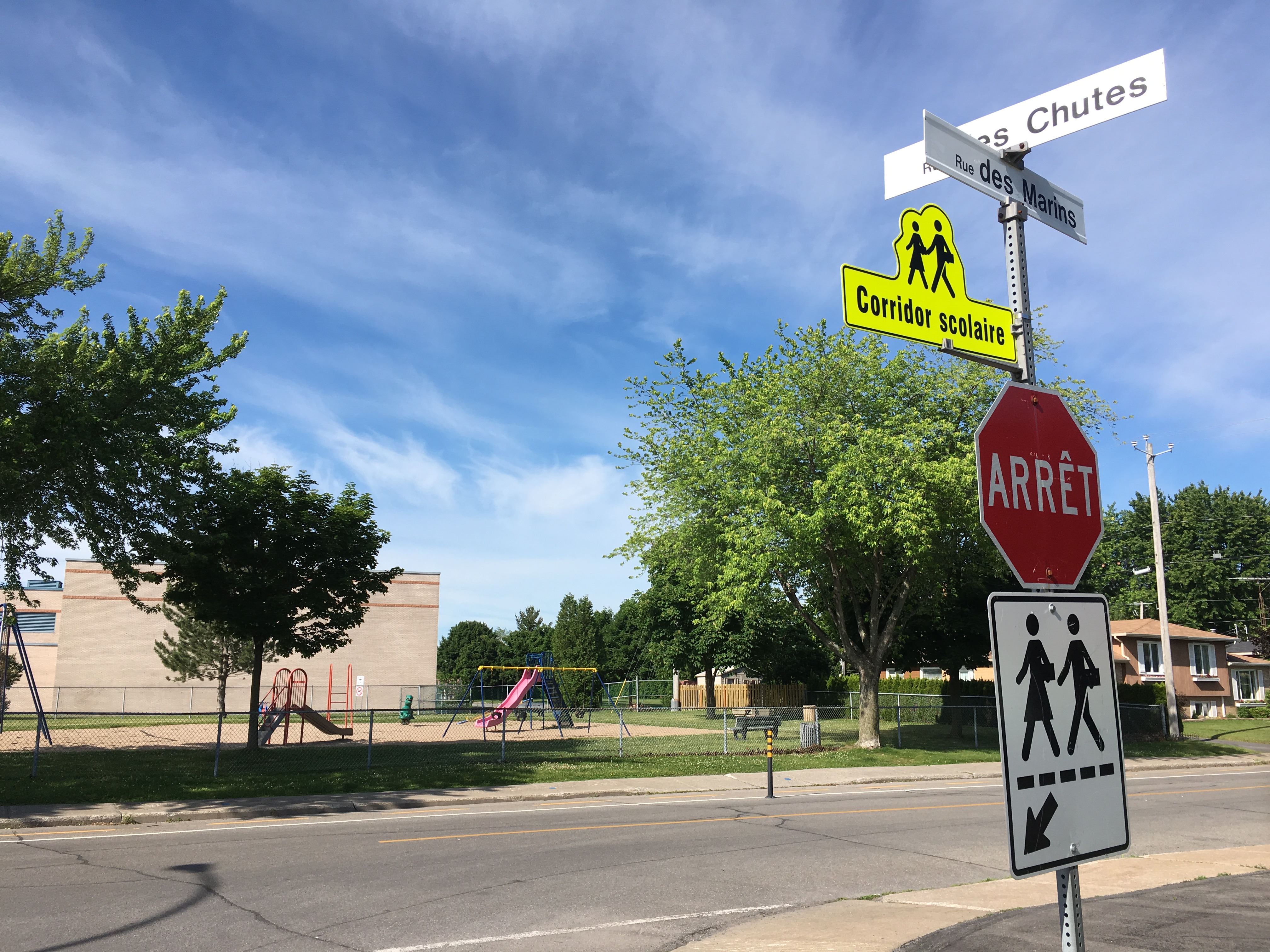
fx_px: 1064
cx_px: 635
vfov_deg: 48.2
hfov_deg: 61.7
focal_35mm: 29
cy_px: 476
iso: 25
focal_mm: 4.15
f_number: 2.2
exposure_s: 1/1399
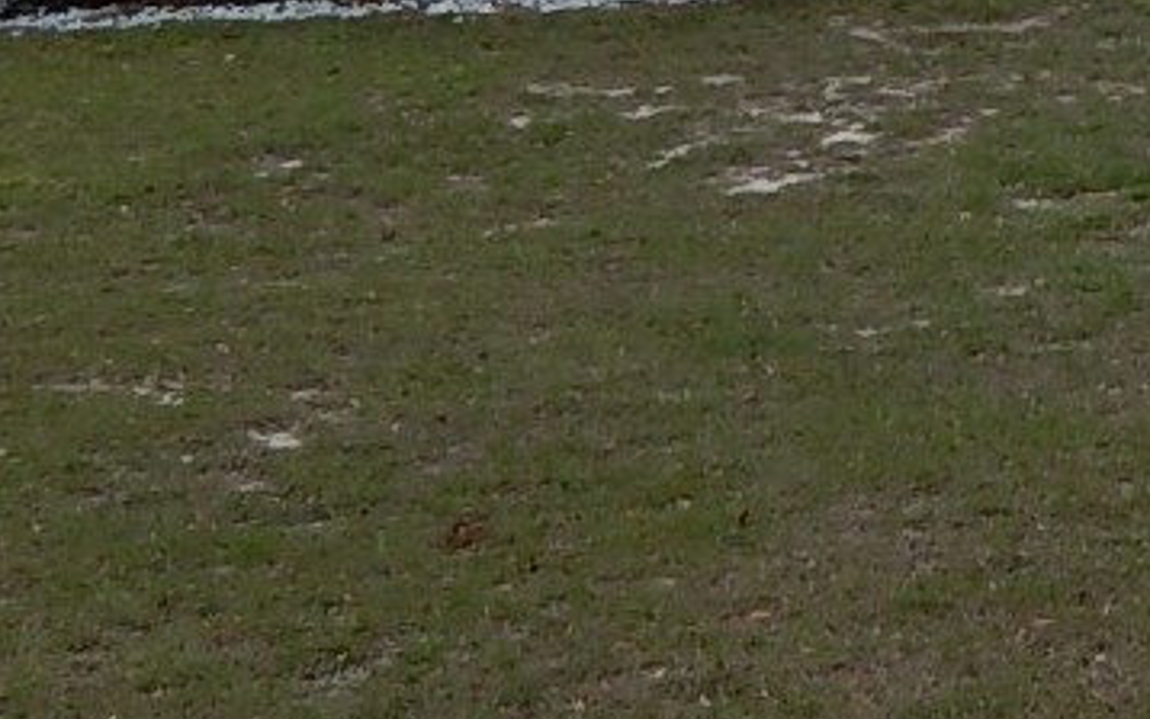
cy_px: -286
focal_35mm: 97
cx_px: 1433
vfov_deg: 12.9
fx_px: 3041
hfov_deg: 19.9
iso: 125
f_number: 3.8
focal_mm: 5.7
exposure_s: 1/1000
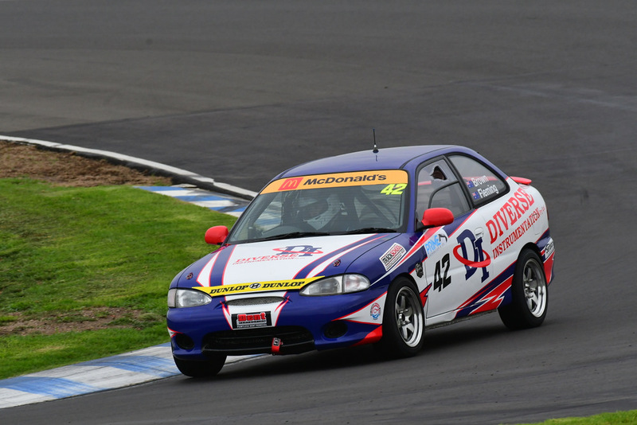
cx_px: 318
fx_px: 13275
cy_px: 212
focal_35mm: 750
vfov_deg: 1.8
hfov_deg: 2.7
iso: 1000
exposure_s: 1/640
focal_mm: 500
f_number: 10
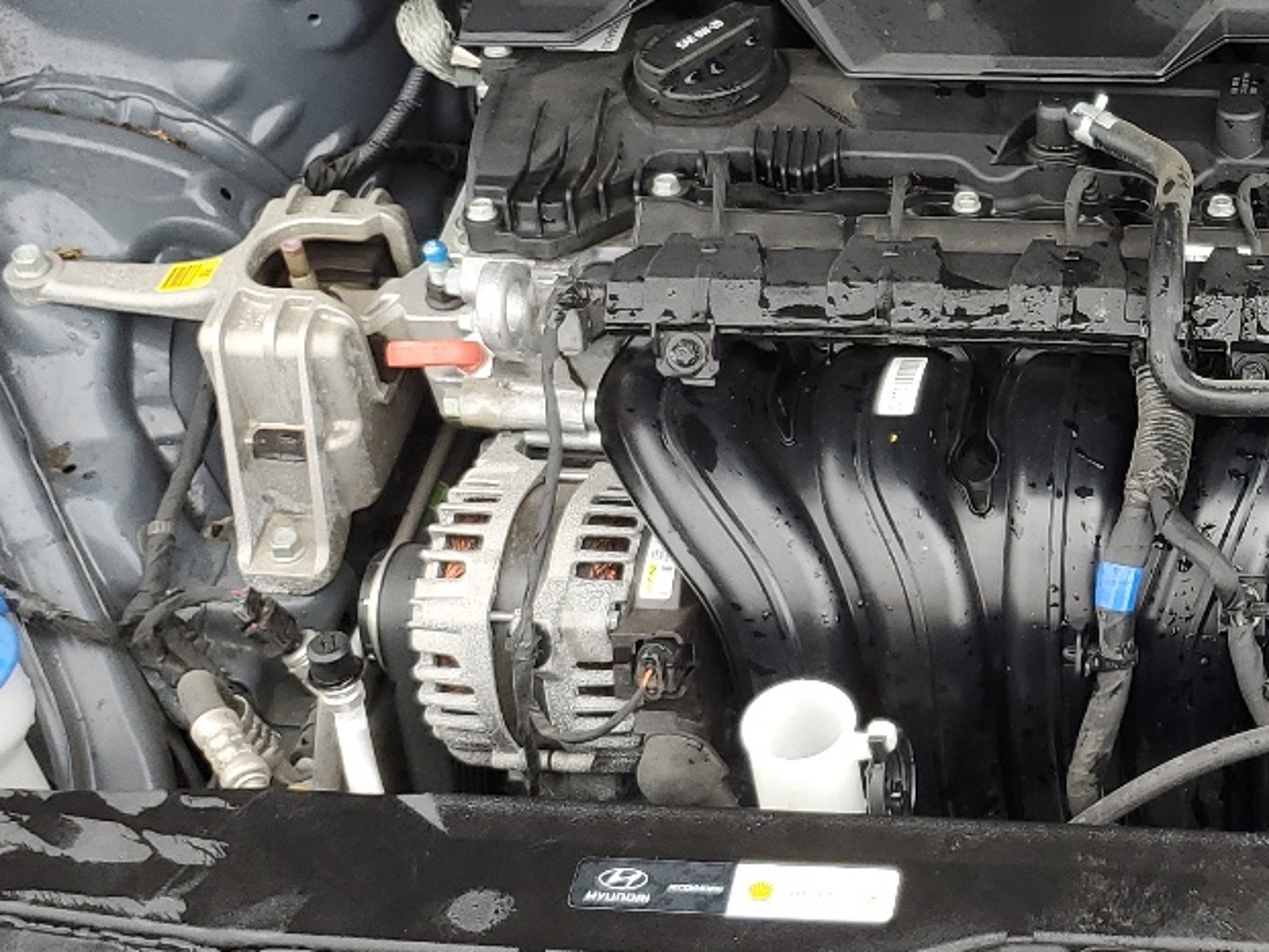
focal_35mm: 67
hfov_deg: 27.3
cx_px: 1273
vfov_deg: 21.9
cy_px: 449
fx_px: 2457
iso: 50
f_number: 1.5
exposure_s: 1/217
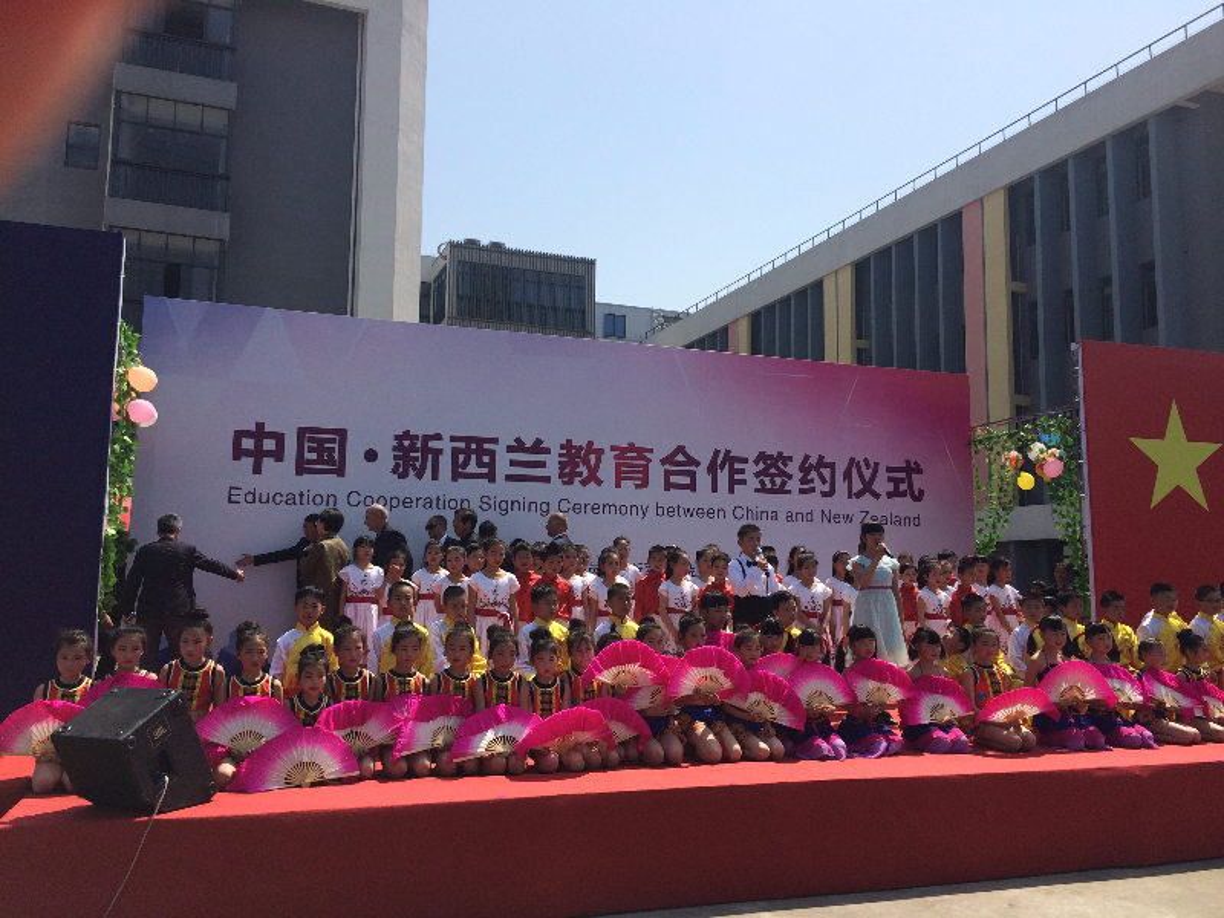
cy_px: 459
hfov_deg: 61.7
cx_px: 612
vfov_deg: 48.2
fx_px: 1025
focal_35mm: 29
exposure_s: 1/3425
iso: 32
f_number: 2.2
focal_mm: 4.15
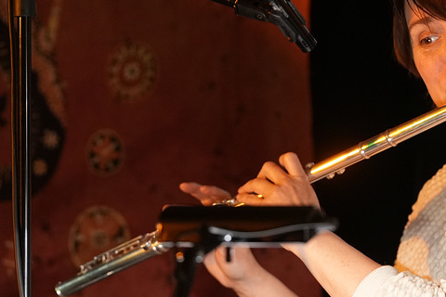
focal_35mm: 205
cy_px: 158
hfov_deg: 10.0
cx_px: 348
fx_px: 2540
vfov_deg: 6.7
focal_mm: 123
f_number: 4
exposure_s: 1/100
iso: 6400
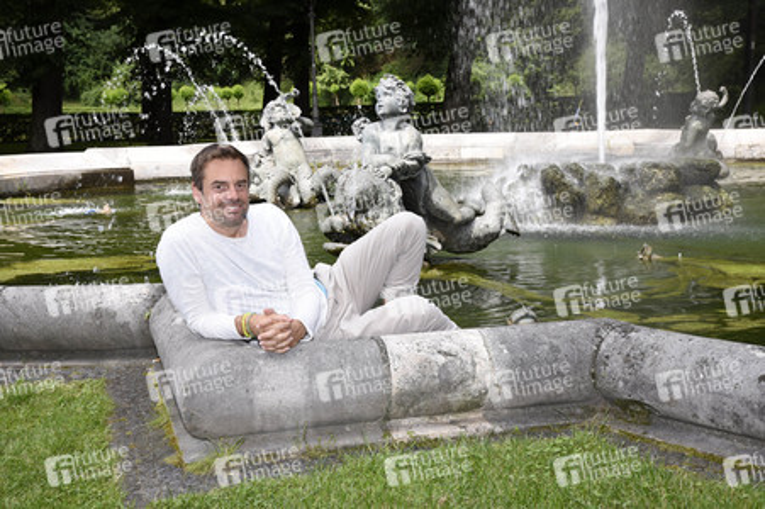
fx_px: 1168
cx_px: 382
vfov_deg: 24.6
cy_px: 254
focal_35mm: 55
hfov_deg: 36.3
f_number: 11
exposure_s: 1/160
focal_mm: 55
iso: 640
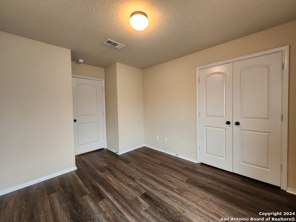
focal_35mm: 13
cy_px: 111
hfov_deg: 106.2
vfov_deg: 89.9
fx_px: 111
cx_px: 148
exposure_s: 1/40
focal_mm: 2.2
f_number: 2.2
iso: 320
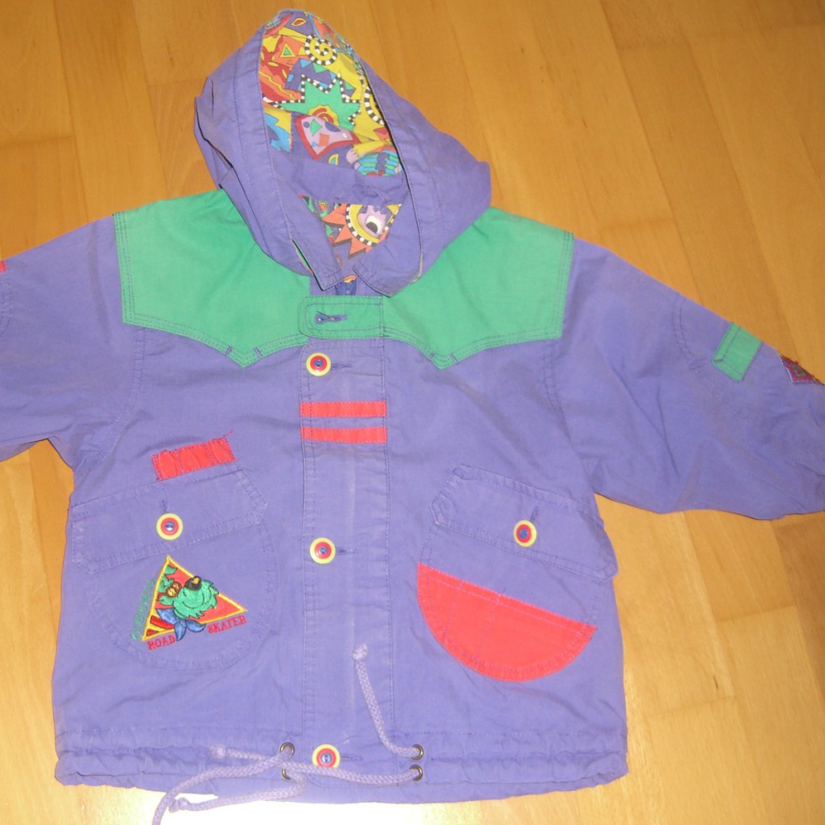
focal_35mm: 45
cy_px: 412
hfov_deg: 37.4
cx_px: 324
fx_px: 1213
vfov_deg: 37.6
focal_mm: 7.9
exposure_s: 1/60
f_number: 2.8
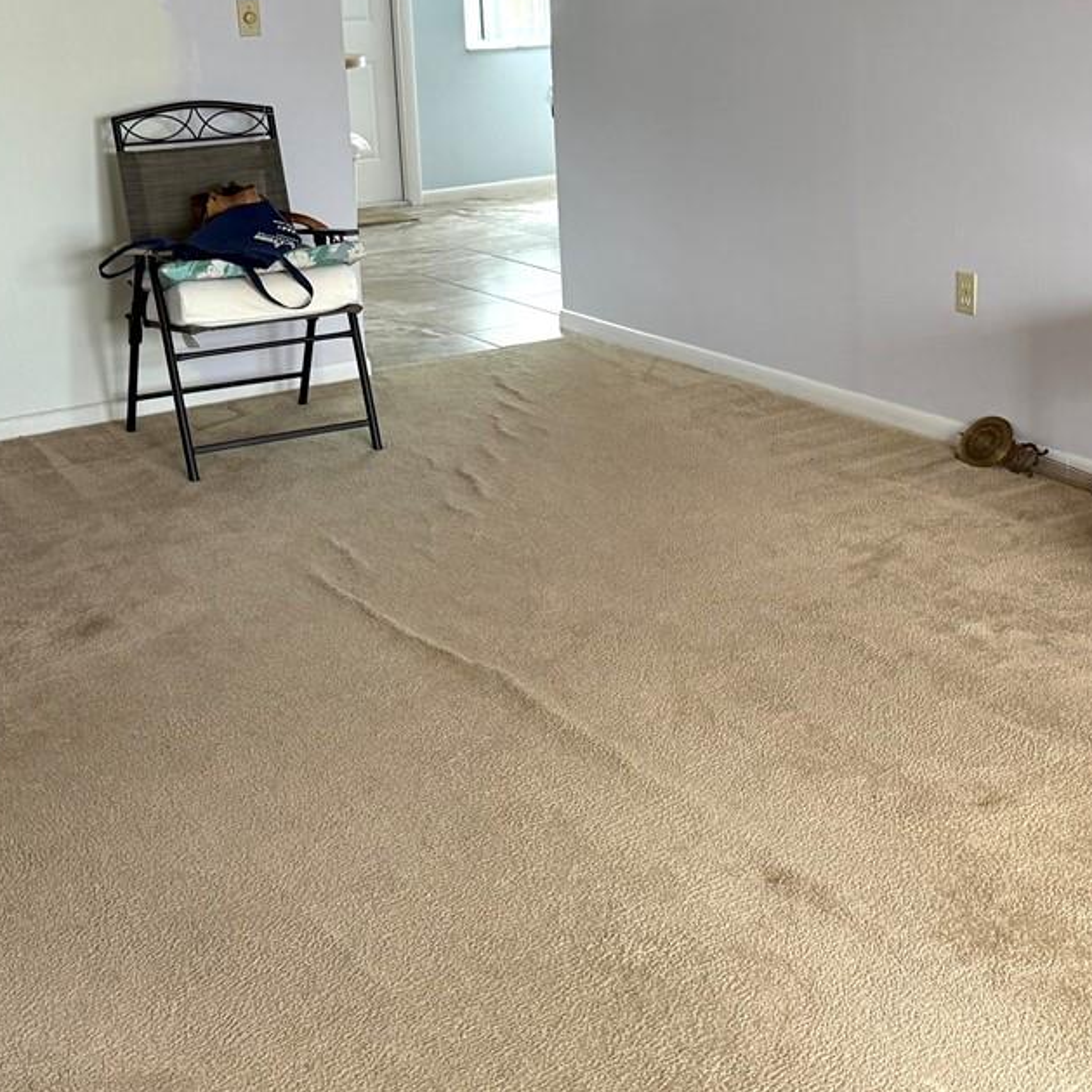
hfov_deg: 31.6
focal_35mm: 54
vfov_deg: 31.2
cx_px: 644
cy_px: 292
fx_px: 1927
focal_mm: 6.76
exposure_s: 1/60
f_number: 1.78
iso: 250
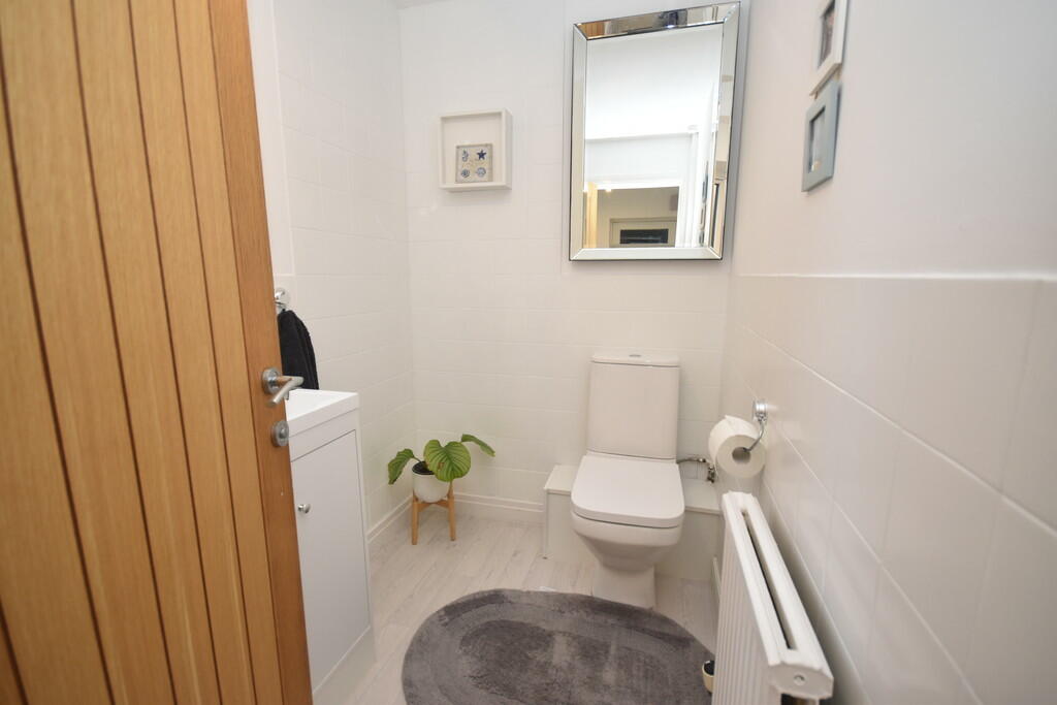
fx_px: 440
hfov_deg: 100.4
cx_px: 528
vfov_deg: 77.3
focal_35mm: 15
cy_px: 352
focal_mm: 10
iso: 560
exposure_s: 1/160
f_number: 4.5
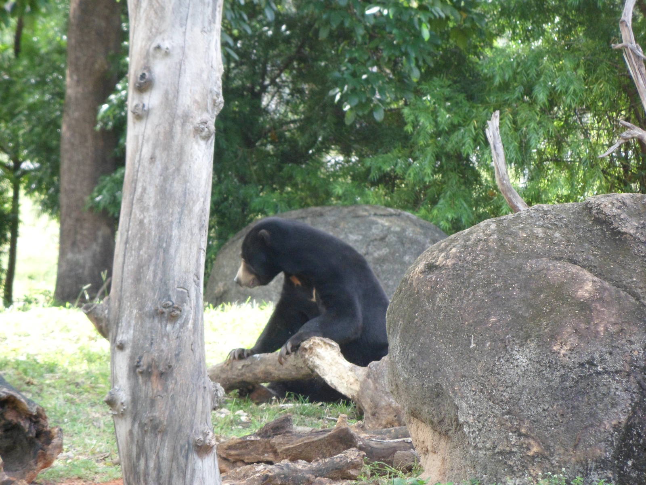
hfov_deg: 7.3
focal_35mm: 270
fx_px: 5039
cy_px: 242
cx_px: 323
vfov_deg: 5.5
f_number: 5.9
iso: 240
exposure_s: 1/60
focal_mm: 46.8
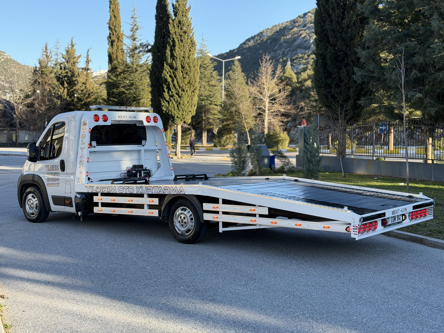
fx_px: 616
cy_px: 166
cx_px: 222
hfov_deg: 39.7
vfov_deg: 30.3
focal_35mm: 48
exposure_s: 1/1222
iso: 100
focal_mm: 6.76
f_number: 1.78
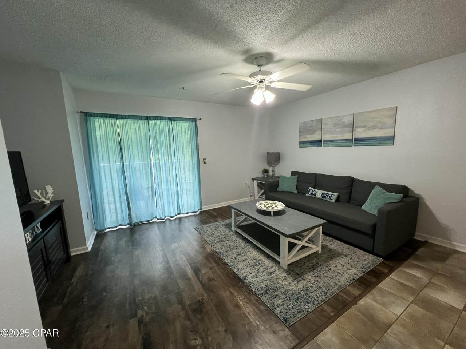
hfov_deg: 106.2
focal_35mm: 13
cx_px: 233
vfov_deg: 89.9
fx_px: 175
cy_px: 174
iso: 200
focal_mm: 1.57
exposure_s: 1/60
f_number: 1.8
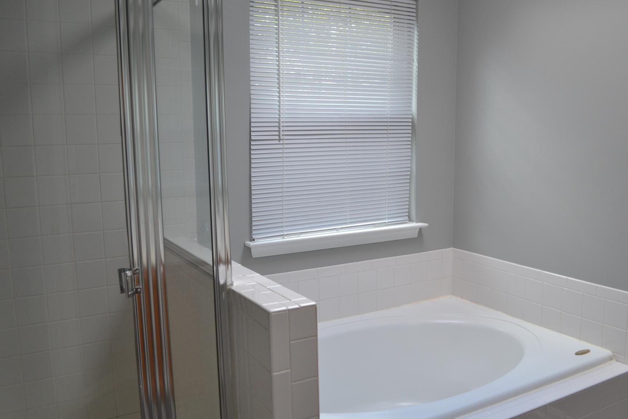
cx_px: 361
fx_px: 558
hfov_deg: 58.5
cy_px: 222
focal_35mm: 32
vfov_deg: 41.1
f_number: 4
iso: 400
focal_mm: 18
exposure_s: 1/60
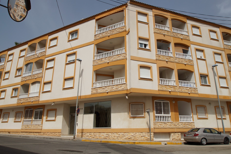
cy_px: 77
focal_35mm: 26
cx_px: 116
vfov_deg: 50.4
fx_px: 164
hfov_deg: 70.4
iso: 100
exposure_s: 1/500
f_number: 8
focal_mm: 17
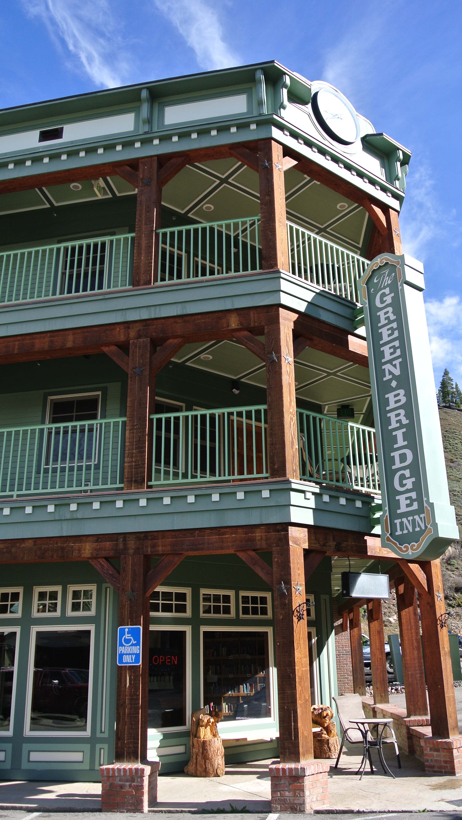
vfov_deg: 64.3
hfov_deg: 38.9
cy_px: 416
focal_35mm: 30
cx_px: 261
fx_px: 653
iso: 100
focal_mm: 10.7
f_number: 4.5
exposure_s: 1/400
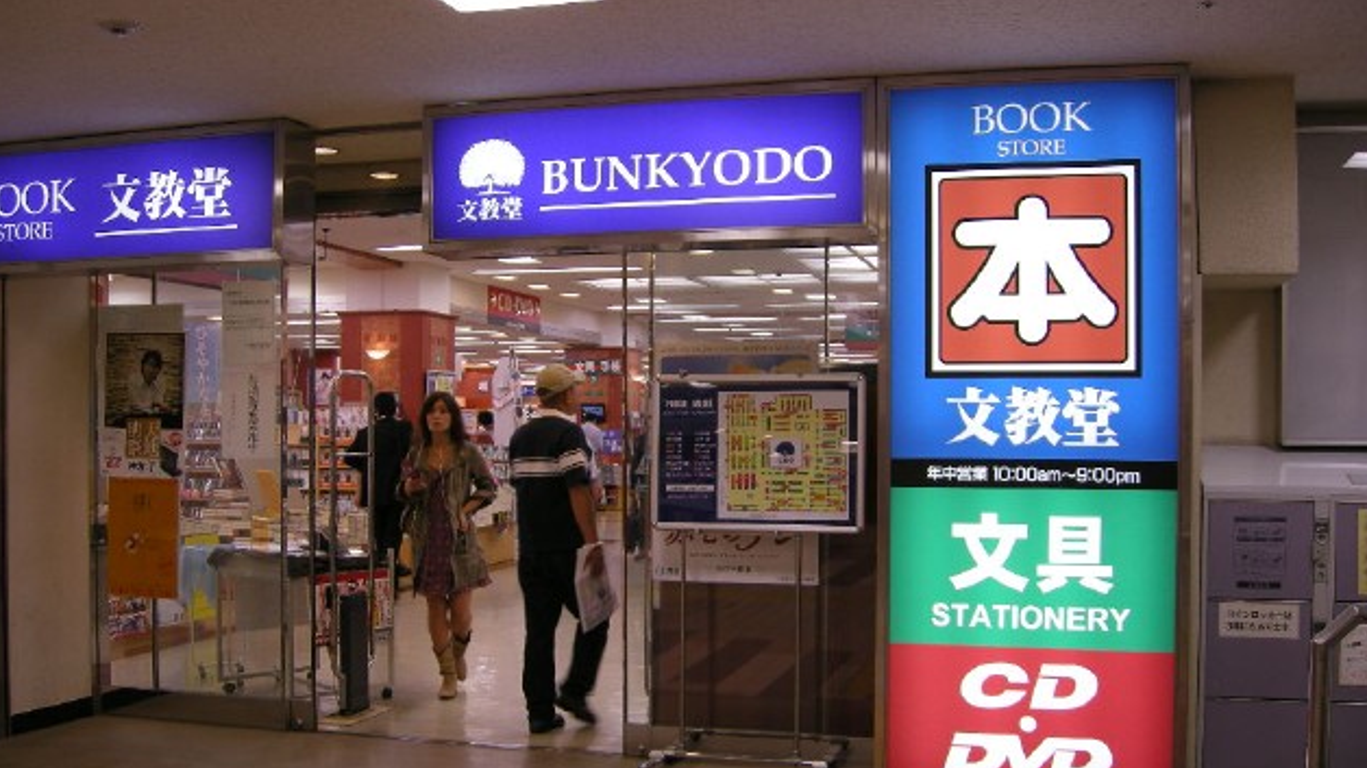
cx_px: 673
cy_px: 435
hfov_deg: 50.5
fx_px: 1450
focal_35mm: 40
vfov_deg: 29.7
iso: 82
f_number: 2.7
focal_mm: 7.5
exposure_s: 1/40.4
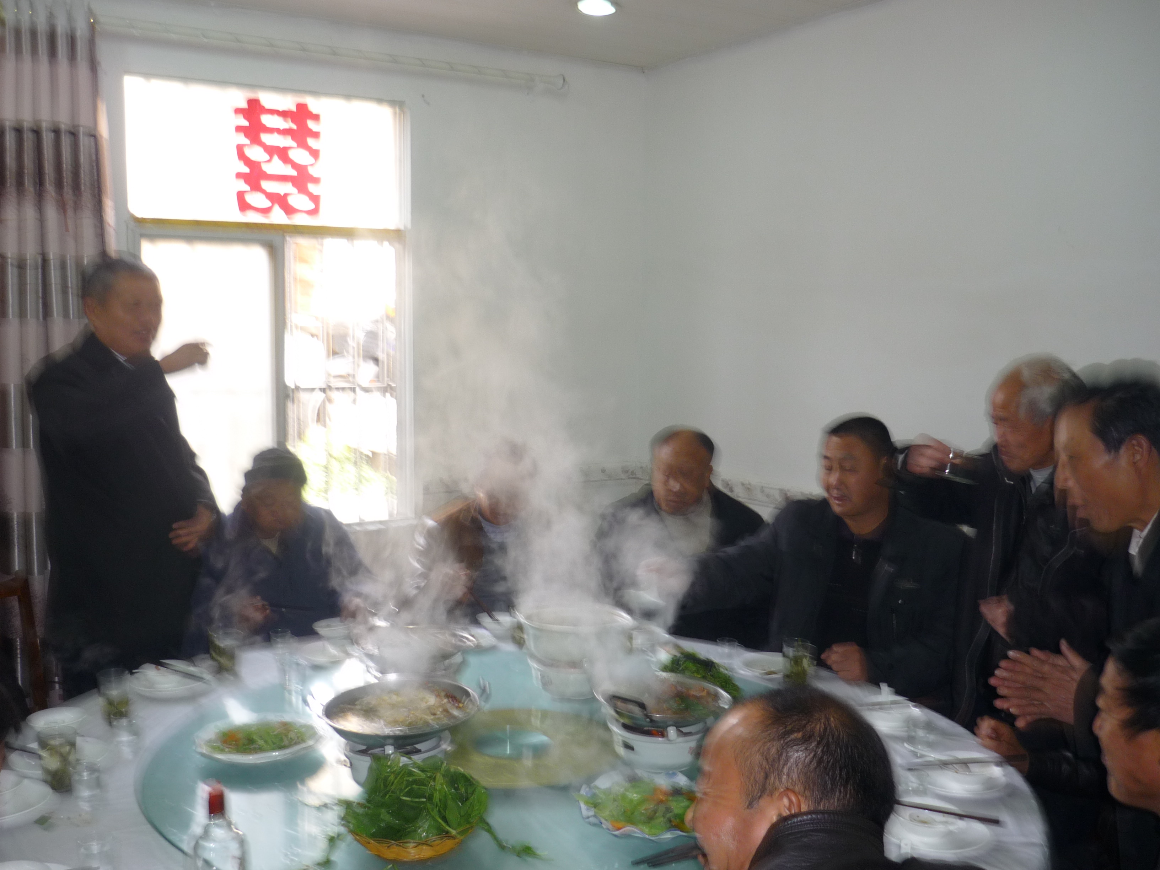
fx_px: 1106
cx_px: 580
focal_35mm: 33
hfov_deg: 55.4
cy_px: 435
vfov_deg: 42.9
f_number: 2.8
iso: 100
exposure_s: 1/8
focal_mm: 5.5
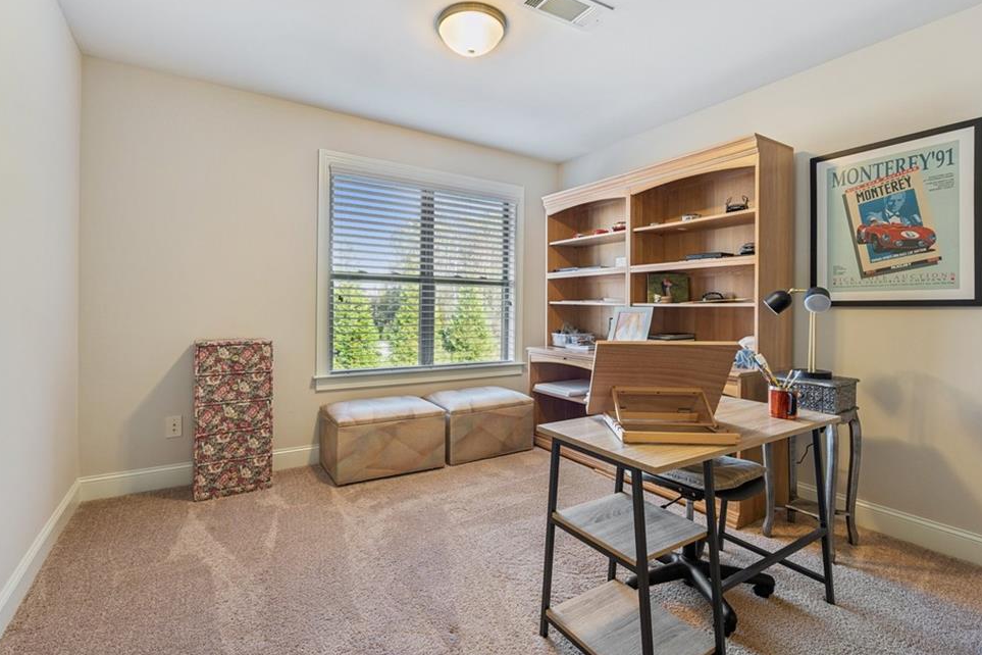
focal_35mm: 17
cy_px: 325
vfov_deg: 70.4
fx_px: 464
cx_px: 482
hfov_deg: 93.3
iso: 400
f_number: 8
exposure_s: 1/5
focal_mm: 16
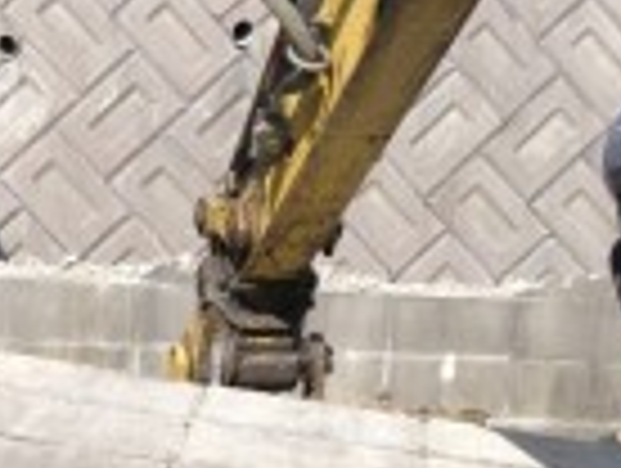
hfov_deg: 22.4
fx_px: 1563
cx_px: 360
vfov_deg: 16.6
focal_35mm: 87
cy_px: 484
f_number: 1.8
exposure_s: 1/1333
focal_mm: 3.99
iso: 20
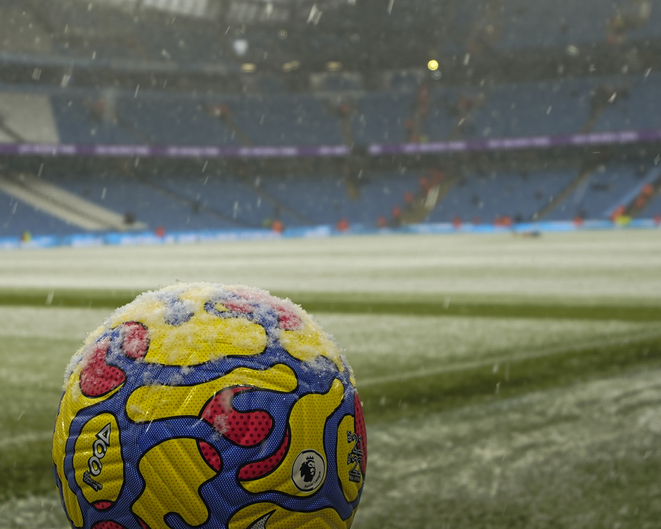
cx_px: 258
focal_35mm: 72
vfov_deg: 21.2
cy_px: 224
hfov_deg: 26.3
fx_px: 1409
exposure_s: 1/125
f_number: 4
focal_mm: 24
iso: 125
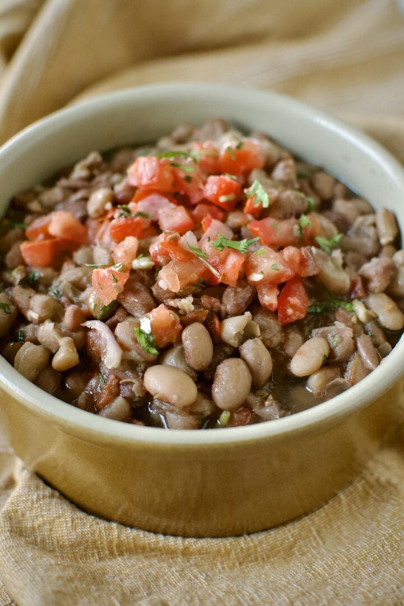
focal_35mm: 52
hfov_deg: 26.0
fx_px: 875
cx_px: 202
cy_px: 303
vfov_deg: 38.2
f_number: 3.5
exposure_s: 1/320
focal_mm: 35
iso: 1000
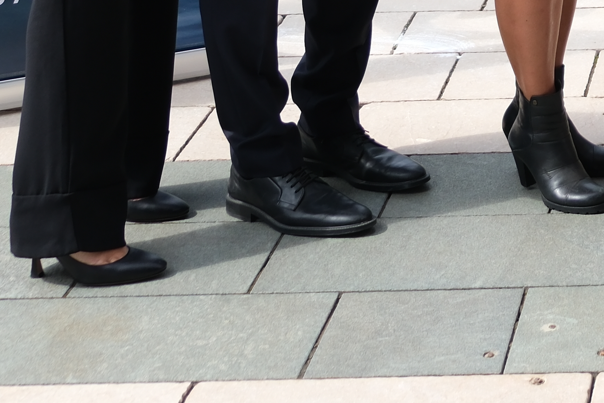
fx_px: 2164
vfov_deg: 9.7
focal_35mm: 129
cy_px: -473
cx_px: 831
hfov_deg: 15.0
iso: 125
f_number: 3.2
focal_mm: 19.6
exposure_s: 1/640
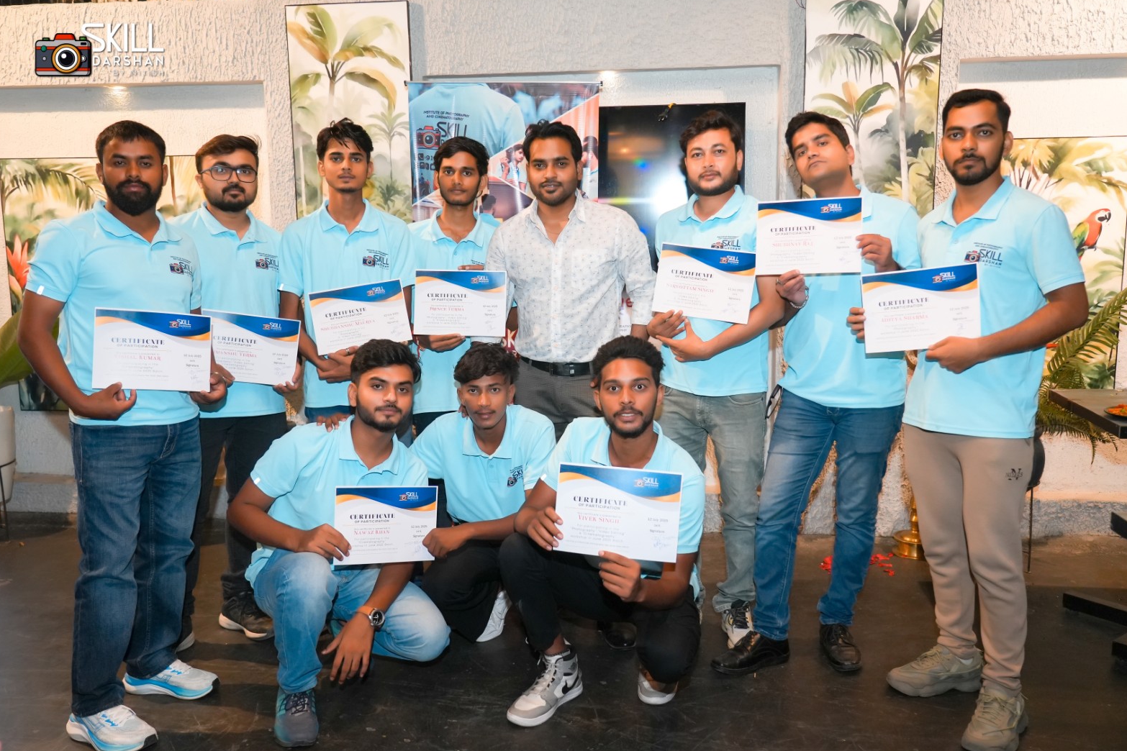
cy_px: 378
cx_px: 553
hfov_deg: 61.9
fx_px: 939
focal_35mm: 30
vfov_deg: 43.6
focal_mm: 29
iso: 2000
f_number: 4
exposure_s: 1/160
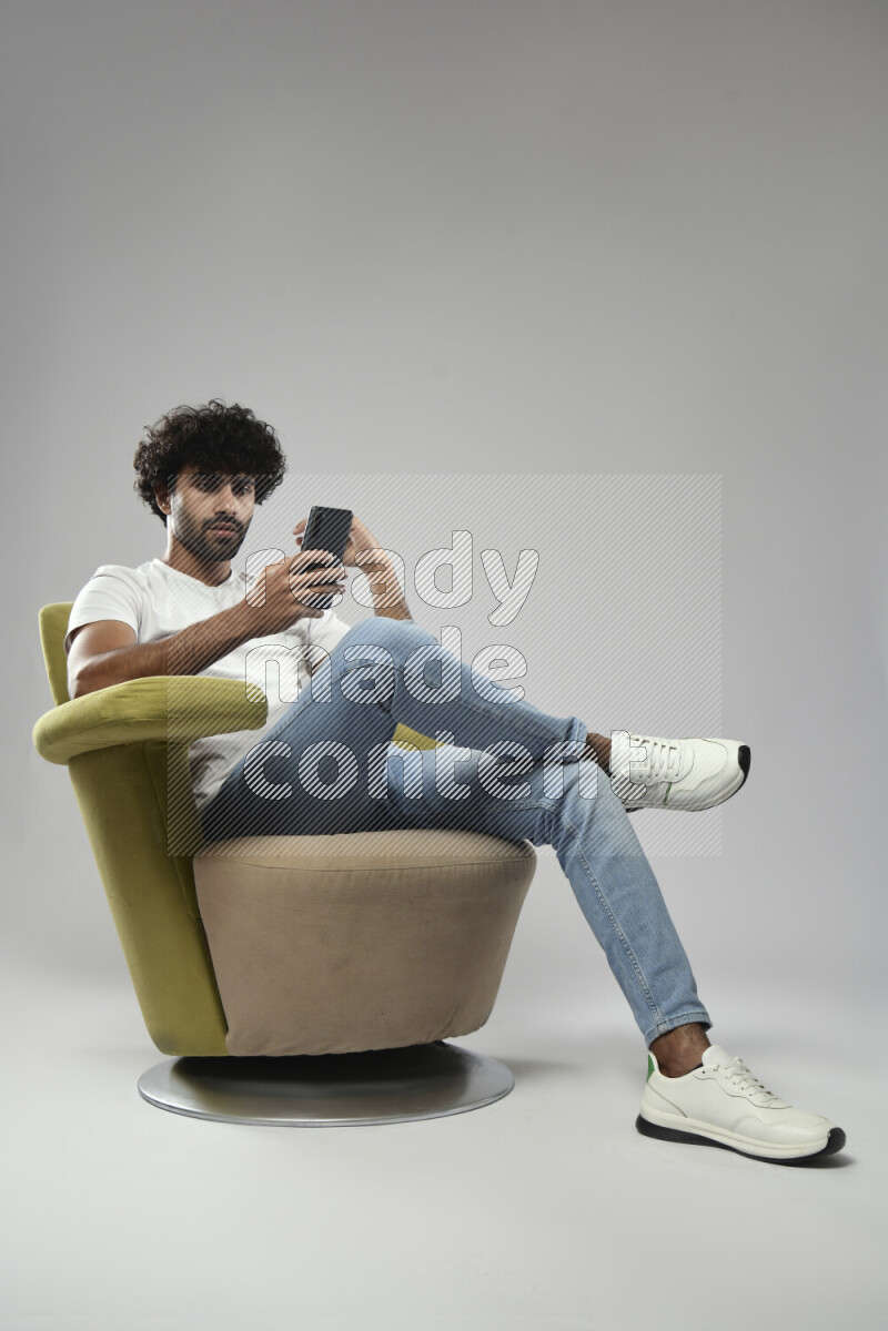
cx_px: 444
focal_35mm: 48
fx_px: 1776
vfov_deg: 41.1
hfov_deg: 28.1
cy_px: 666
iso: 400
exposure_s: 1/125
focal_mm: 48
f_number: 6.3
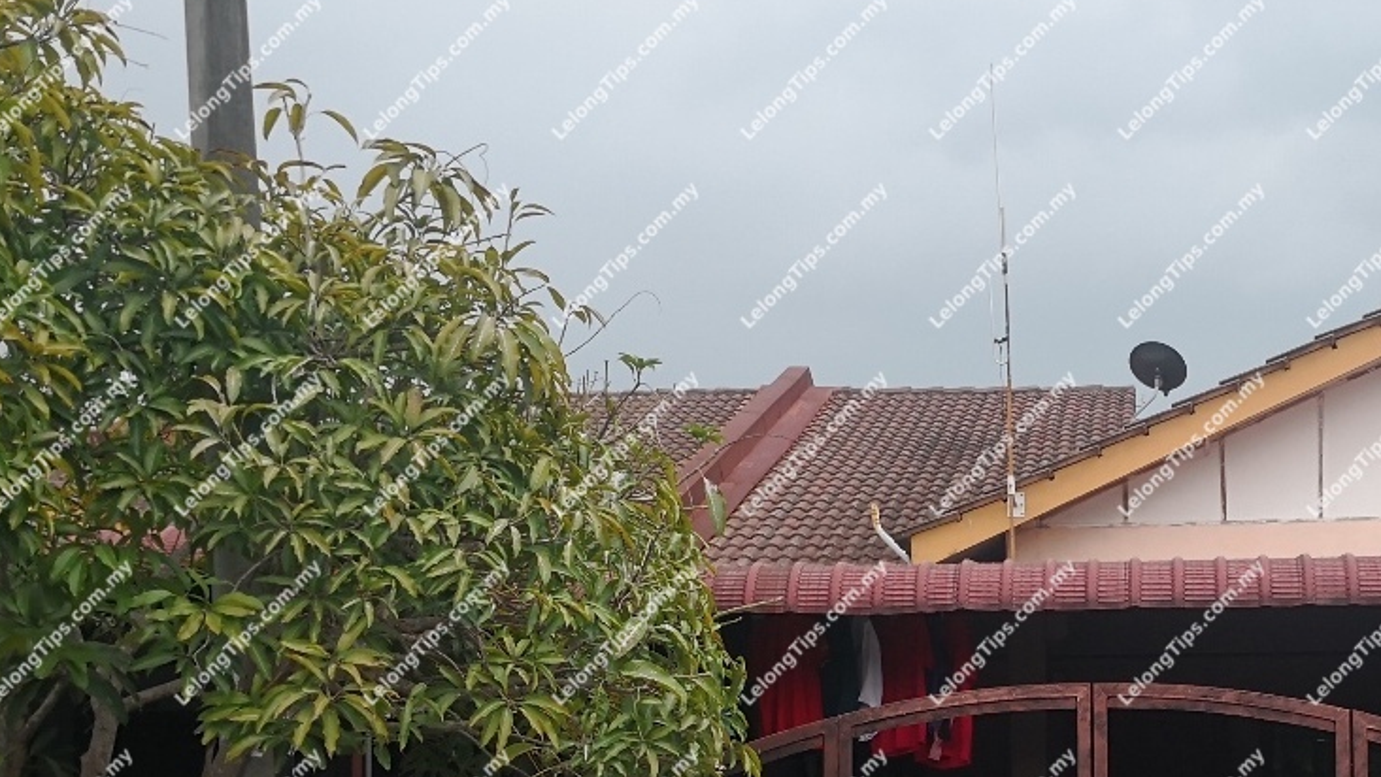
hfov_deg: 49.7
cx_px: 904
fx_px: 1465
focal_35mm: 40
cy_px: 676
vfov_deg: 28.7
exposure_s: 1/765
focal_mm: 3.95
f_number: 1.6
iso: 50
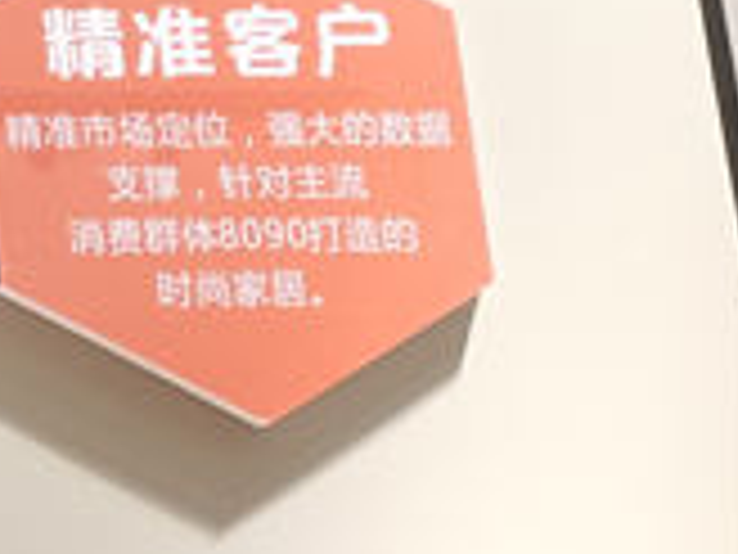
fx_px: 2708
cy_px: 171
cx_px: -1044
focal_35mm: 127
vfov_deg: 11.7
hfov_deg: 12.3
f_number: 1.8
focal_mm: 5.58
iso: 640
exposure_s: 1/33.3
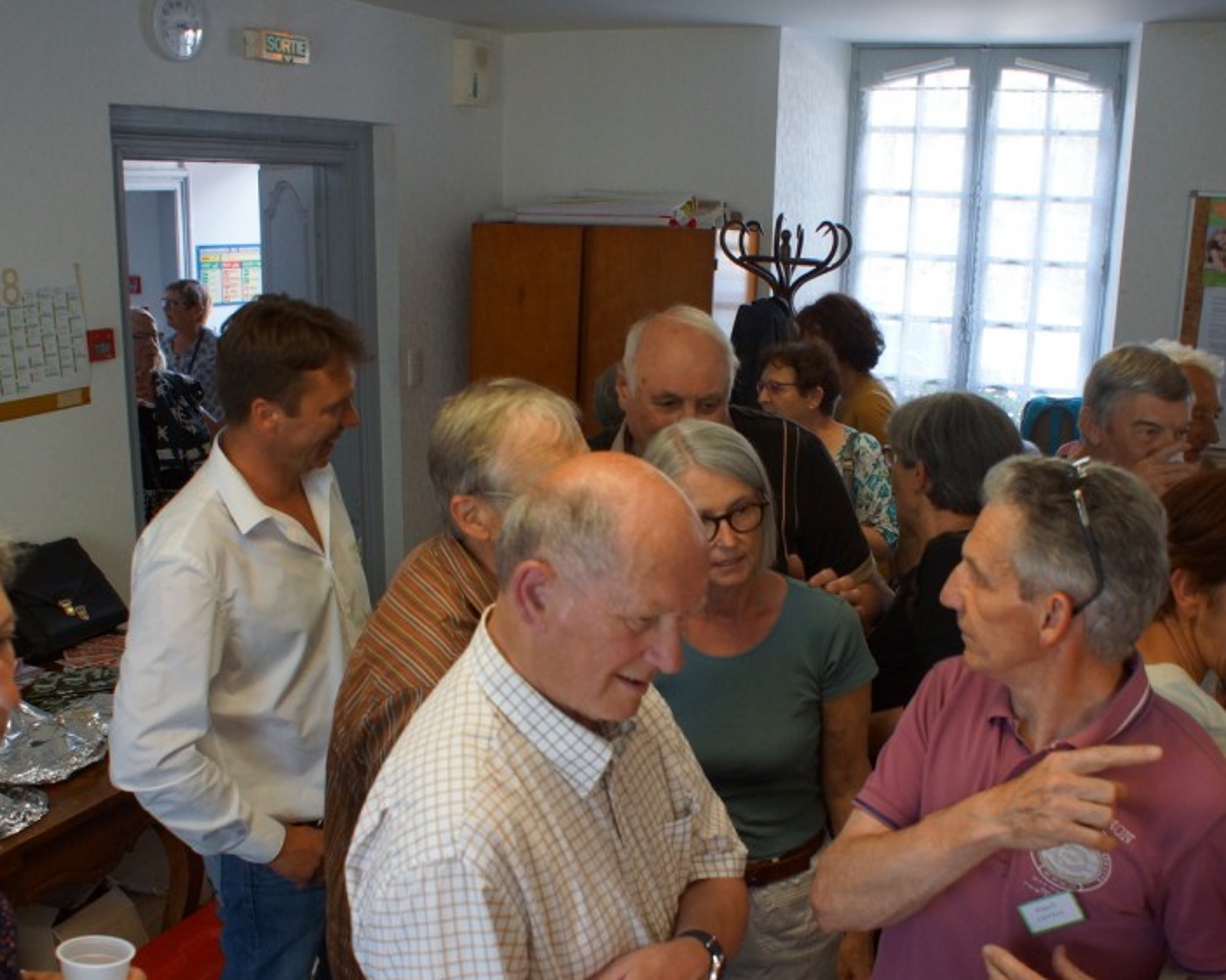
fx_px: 1487
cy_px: 584
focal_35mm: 41
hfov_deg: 44.8
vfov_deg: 36.4
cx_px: 649
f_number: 4
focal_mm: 20
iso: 640
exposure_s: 1/160
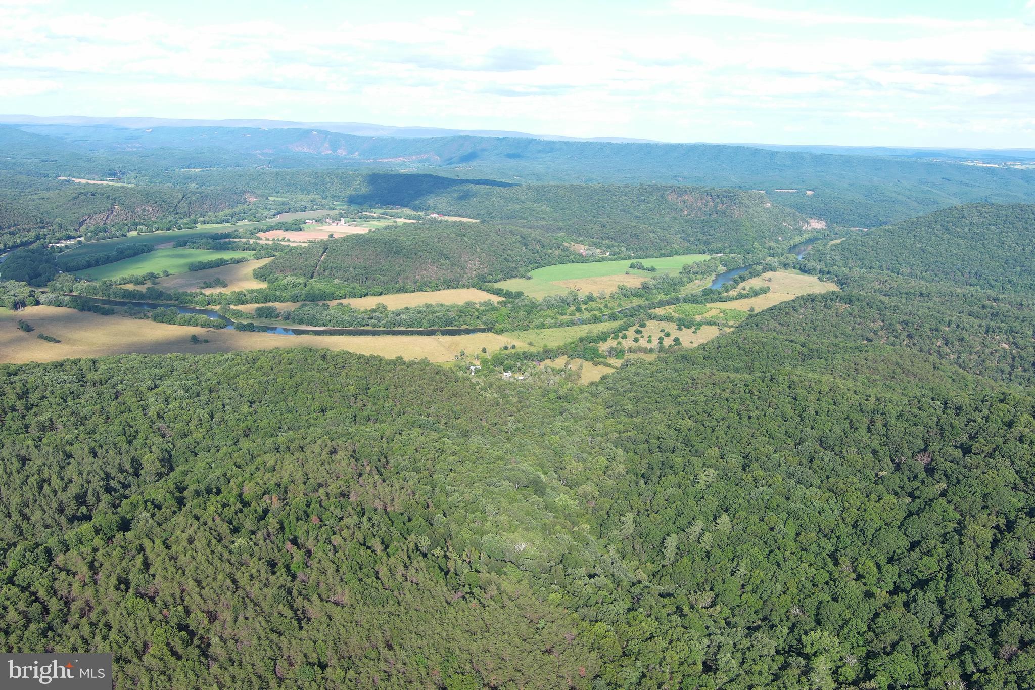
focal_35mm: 29
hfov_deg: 63.7
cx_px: 518
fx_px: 834
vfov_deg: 45.0
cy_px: 345
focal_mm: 10.57
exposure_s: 1/571
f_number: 2.8
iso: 100
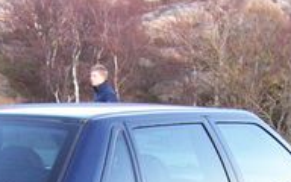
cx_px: 76
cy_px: 337
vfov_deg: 10.2
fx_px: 952
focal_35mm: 120
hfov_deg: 17.3
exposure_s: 1/32
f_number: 2.7
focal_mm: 5.6
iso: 145
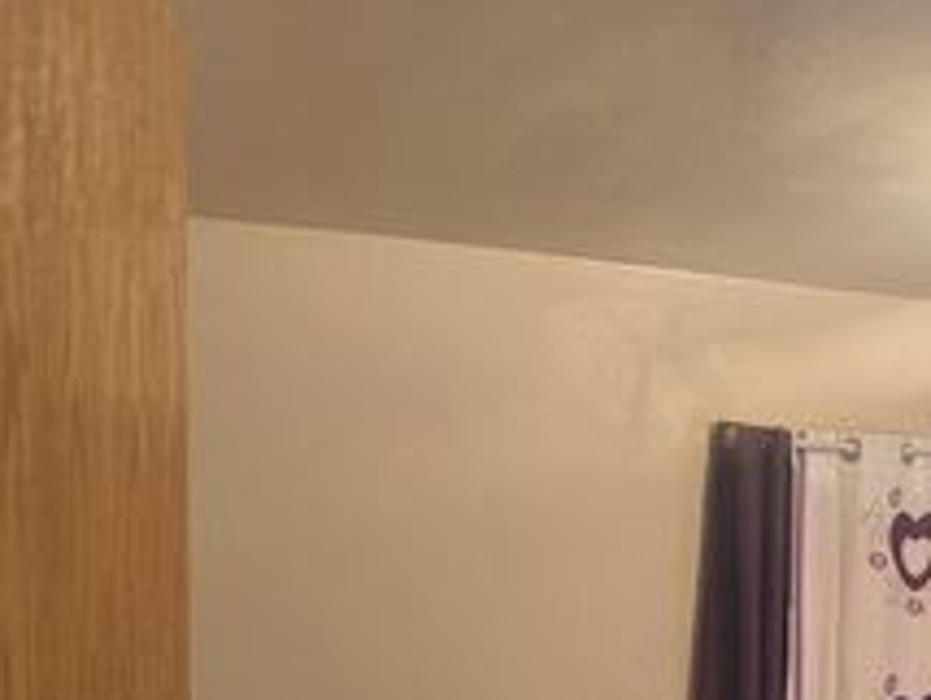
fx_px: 1508
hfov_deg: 30.4
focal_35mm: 56
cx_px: 1048
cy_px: 602
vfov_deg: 25.5
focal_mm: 6.76
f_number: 1.78
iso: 400
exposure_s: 1/60
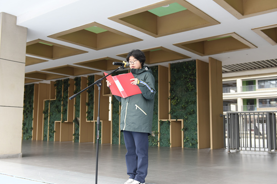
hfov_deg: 49.6
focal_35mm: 39
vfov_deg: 34.2
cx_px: 137
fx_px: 300
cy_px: 91
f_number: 4.5
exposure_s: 1/125
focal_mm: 38
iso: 500
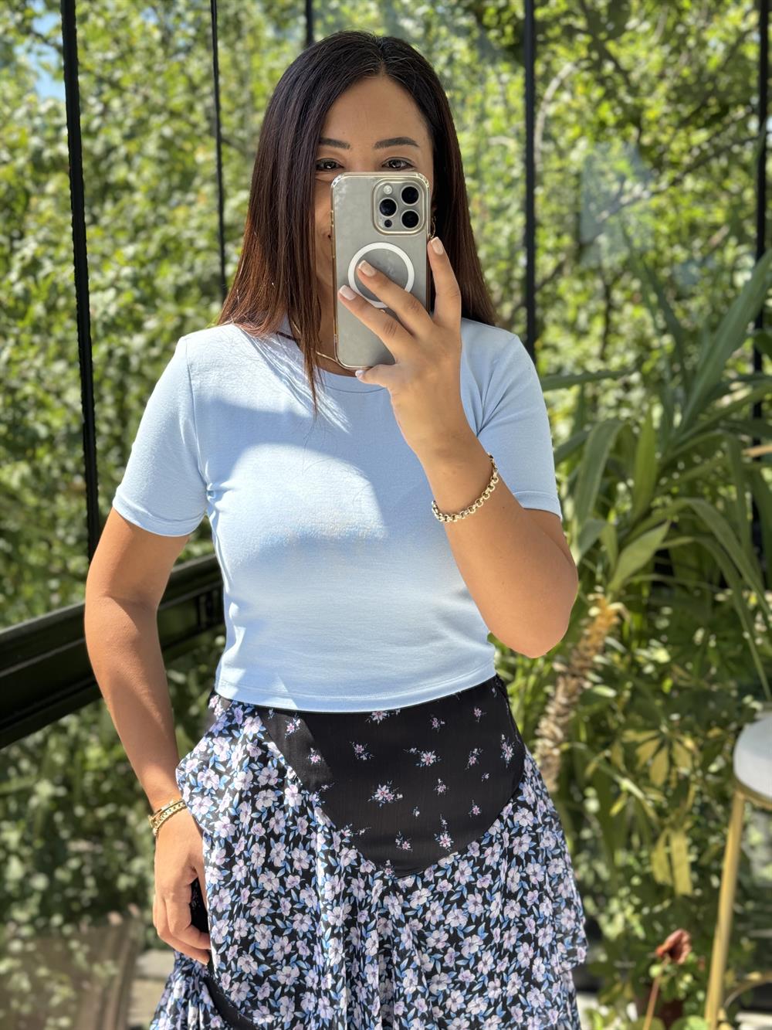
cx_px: 386
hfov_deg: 30.3
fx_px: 1427
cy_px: 515
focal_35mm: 48
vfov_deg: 39.7
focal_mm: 6.76
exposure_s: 1/267
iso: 64
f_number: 1.78
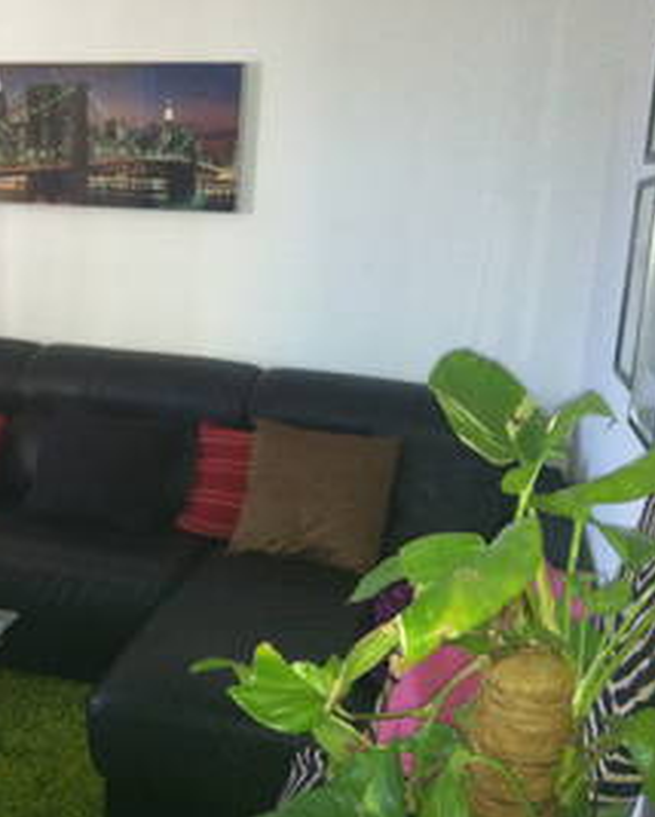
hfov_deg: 31.8
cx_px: 122
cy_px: 407
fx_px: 1113
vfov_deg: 40.3
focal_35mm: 46
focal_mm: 3.85
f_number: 2.8
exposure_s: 1/15
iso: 400
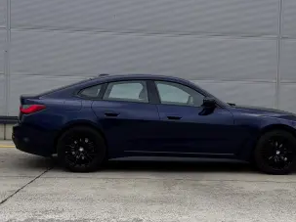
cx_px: 175
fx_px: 487
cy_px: 100
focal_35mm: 57
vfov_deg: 25.6
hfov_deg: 33.7
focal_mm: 6.76
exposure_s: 1/1869
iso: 64
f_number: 1.78
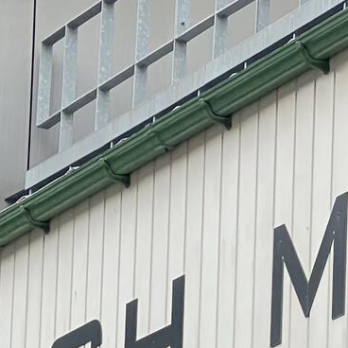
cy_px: 812
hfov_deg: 4.6
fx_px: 4311
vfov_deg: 4.5
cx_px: 357
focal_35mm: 379
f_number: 2.8
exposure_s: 1/100
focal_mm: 9
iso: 100
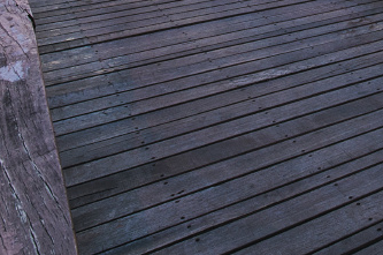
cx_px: 422
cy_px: -179
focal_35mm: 54
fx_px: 574
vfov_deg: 19.7
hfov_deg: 32.4
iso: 100
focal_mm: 10
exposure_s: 15
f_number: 16
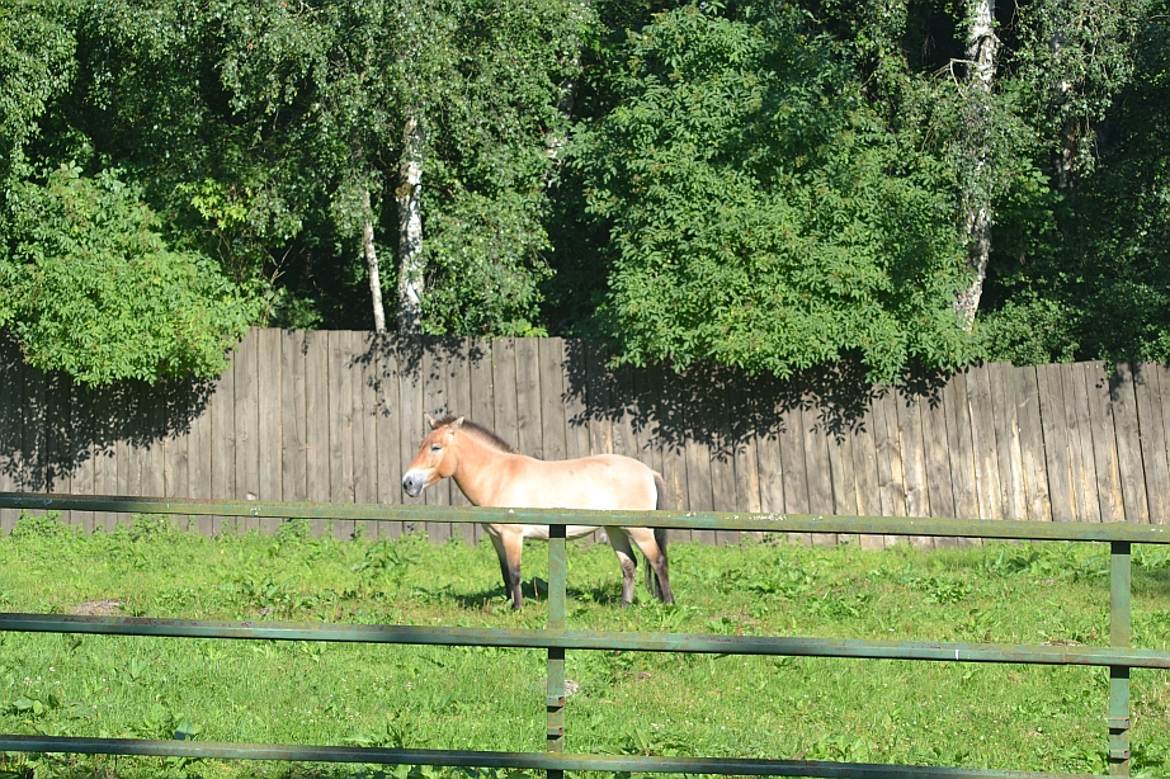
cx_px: 585
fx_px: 5360
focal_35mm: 165
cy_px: 390
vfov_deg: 8.3
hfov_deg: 12.5
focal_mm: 110
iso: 220
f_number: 5.6
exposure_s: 1/500
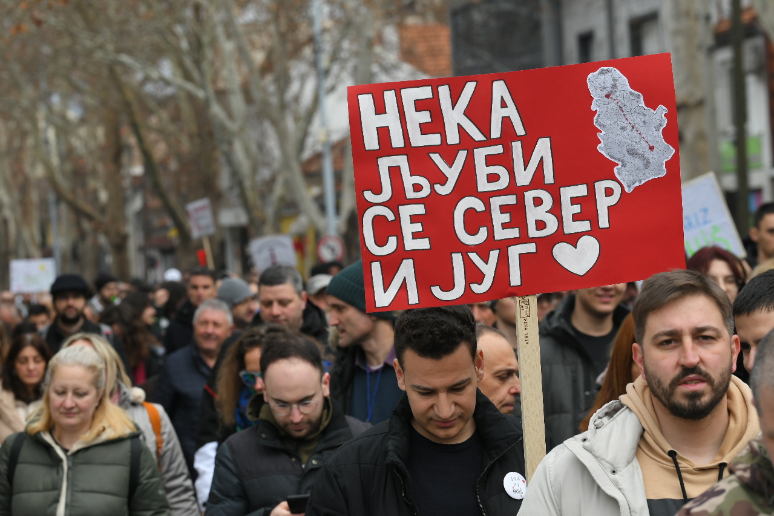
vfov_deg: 9.0
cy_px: 252
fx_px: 3268
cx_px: 313
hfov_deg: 13.5
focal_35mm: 152
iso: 400
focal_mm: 120
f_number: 6.3
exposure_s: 1/800
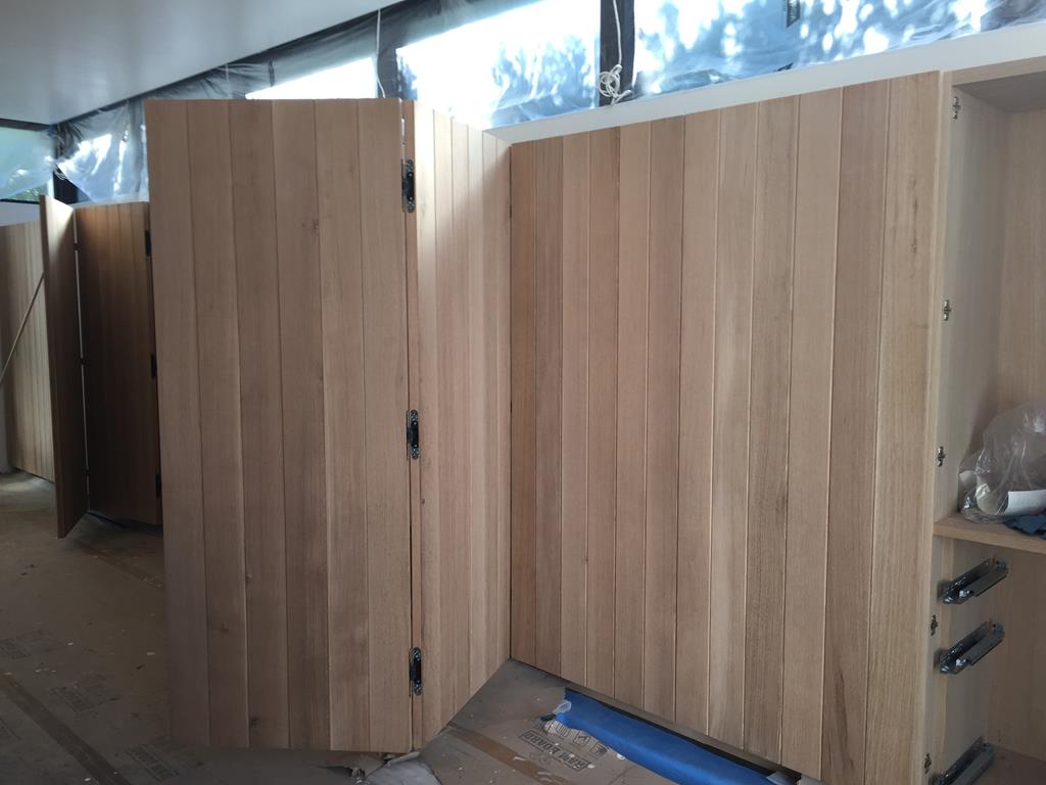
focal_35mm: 29
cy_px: 392
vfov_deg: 48.2
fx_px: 876
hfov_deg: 61.7
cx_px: 523
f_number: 2.2
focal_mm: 4.15
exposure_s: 1/121
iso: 32
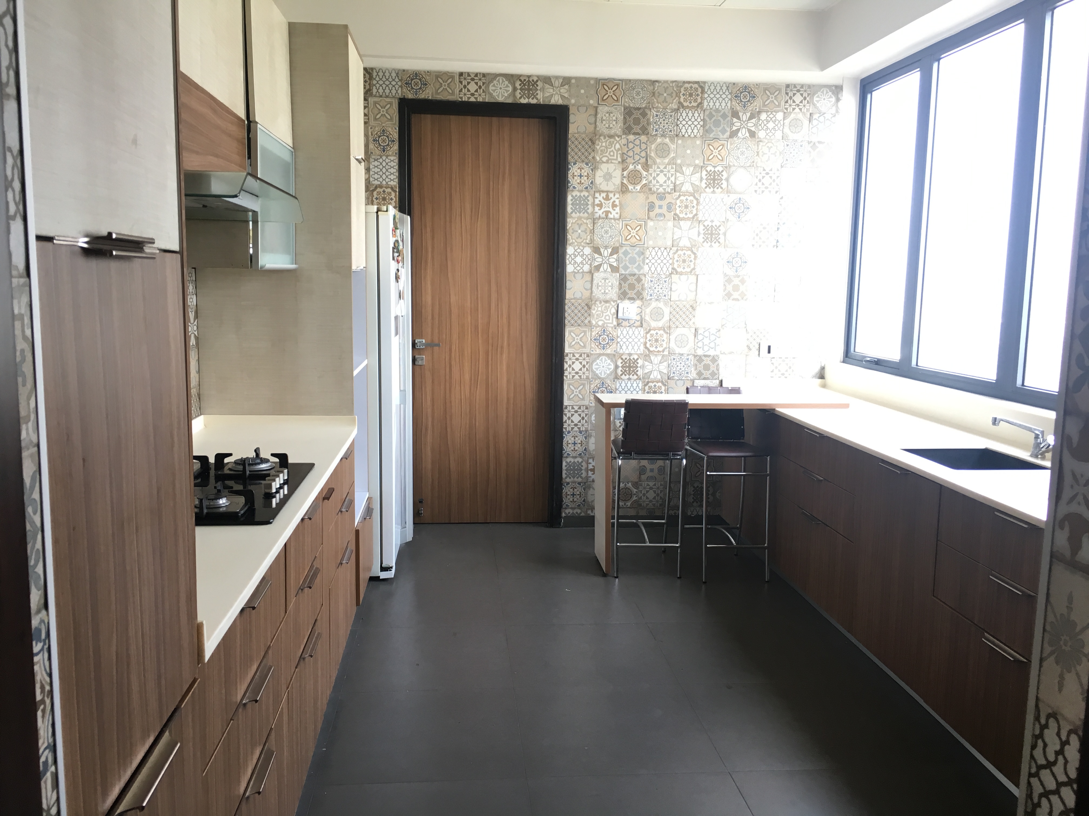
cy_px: 408
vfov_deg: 48.2
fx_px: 912
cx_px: 544
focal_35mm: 29
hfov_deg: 61.7
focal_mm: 4.15
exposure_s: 1/33
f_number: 2.2
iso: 32
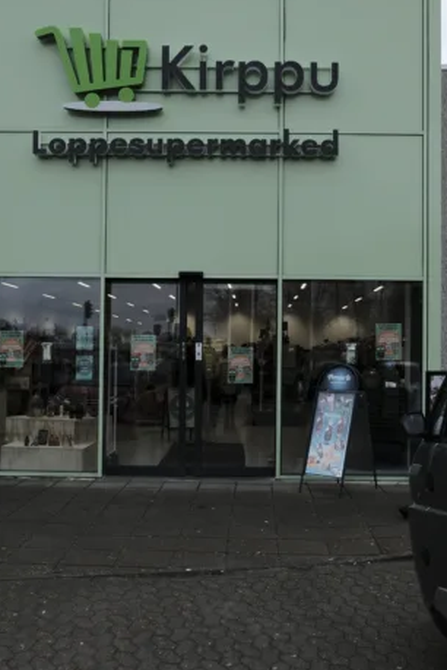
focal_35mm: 41
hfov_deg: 32.7
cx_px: 241
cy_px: 335
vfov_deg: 47.4
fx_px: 762
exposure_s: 1/500
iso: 200
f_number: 2.8
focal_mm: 18
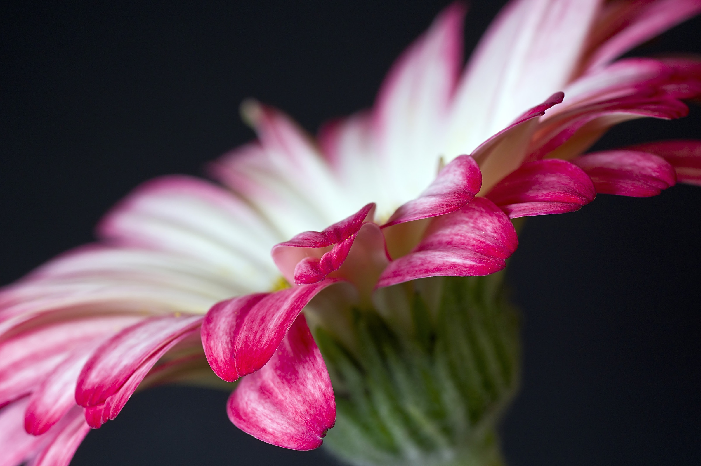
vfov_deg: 10.1
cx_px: 350
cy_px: 233
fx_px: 2626
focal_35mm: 135
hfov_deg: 15.2
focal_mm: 90
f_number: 10
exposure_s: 1/15
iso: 400
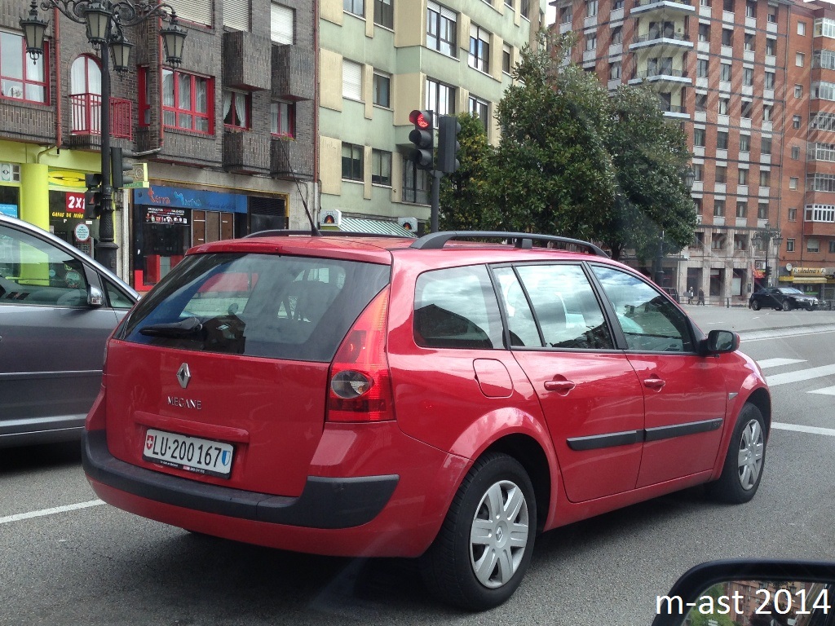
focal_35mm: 33
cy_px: 313
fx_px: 796
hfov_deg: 55.4
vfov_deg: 42.9
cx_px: 418
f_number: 2.4
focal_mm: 4.13
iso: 50
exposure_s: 1/417
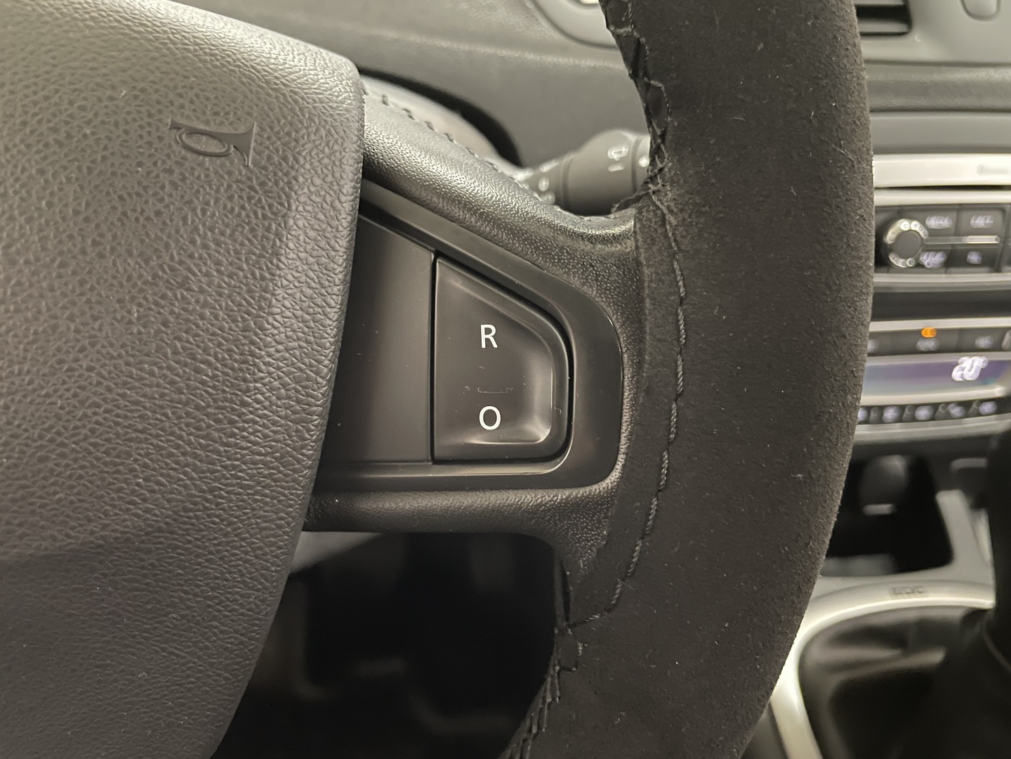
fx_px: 759
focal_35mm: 26
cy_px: 380
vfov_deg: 53.1
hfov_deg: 67.3
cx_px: 506
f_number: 1.6
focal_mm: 4.2
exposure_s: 1/25
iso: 1000
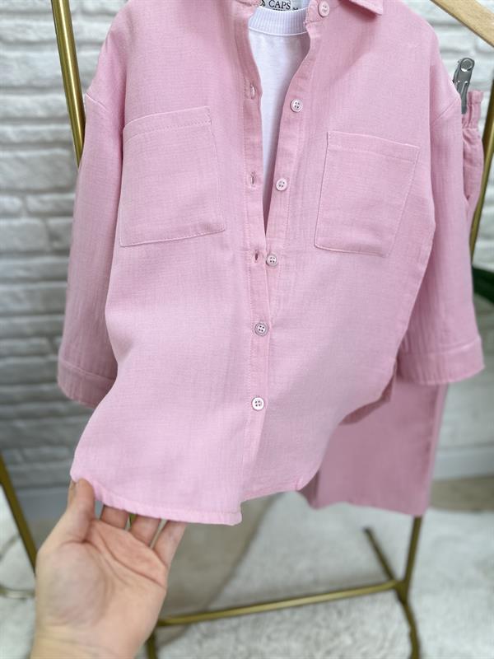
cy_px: 330
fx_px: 457
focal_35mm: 24
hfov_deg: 56.8
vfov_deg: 71.6
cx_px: 247
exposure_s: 1/127
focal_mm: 6.86
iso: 64
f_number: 1.78
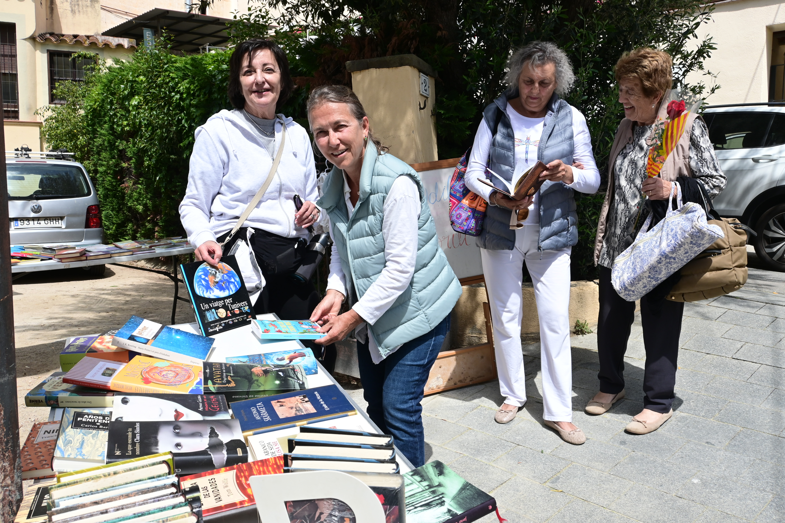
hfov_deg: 60.7
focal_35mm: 31
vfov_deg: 42.6
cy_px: 262
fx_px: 670
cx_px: 392
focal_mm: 20.5
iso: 200
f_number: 11
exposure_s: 1/160
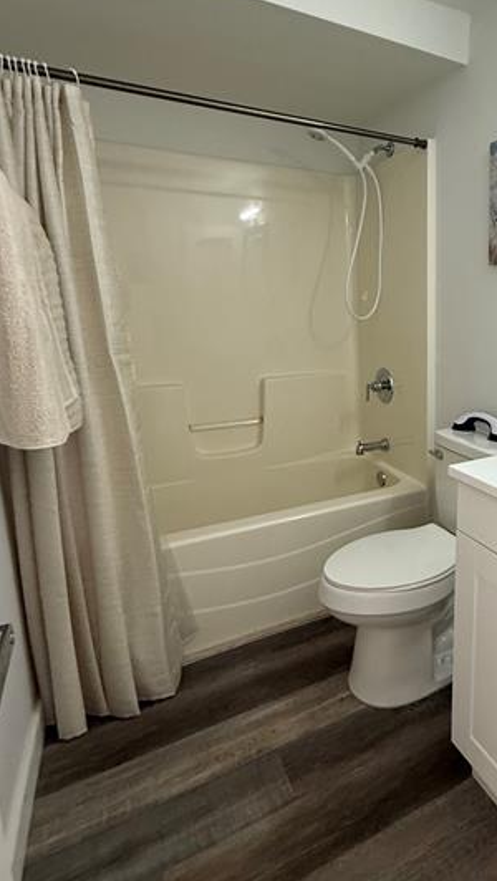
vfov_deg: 81.0
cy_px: 407
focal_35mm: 22
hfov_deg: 47.7
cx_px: 421
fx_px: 514
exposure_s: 1/60
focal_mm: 2.22
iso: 400
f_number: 2.2
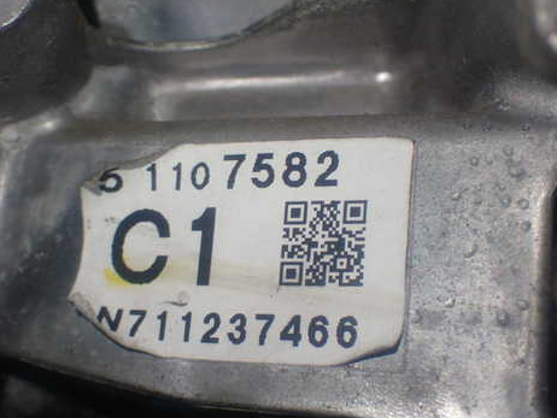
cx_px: 245
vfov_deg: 24.0
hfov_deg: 31.6
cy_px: 200
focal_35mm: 61
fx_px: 982
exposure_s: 1/60
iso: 200
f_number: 3.1
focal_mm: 8.4
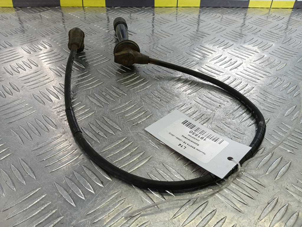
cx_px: 151
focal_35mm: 23
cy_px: 114
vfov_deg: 58.9
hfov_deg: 73.9
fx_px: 201
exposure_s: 1/100
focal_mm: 4.11
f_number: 1.6
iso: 125
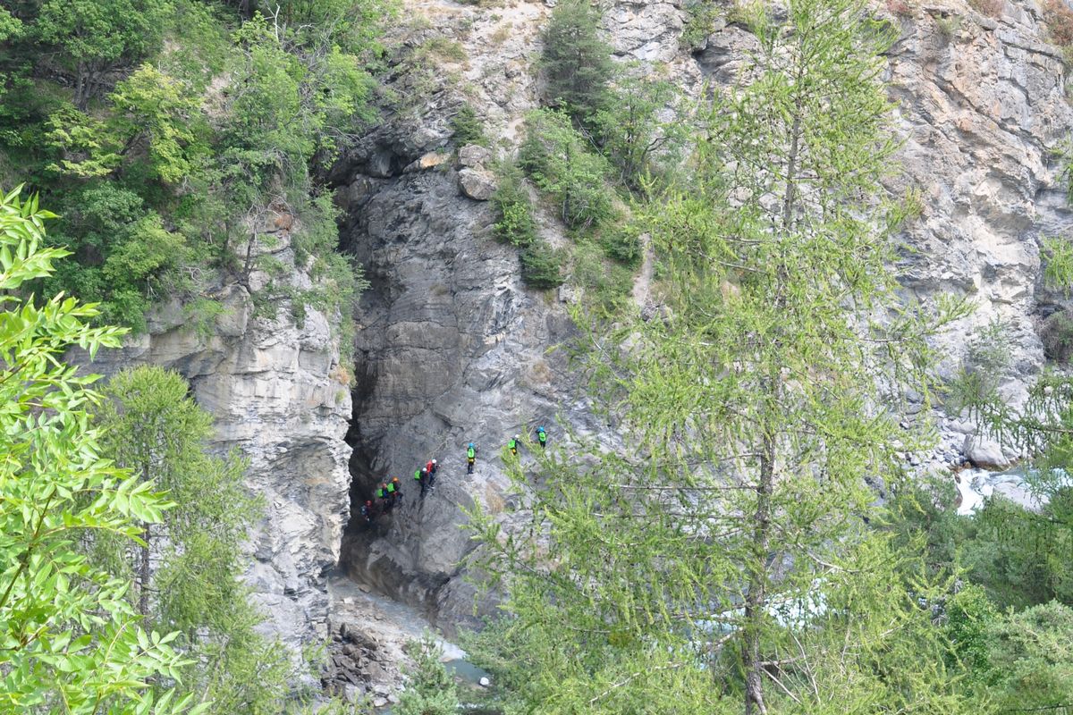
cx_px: 536
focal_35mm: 75
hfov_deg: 27.0
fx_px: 2235
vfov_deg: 18.2
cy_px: 358
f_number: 10
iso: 400
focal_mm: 50
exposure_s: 1/200
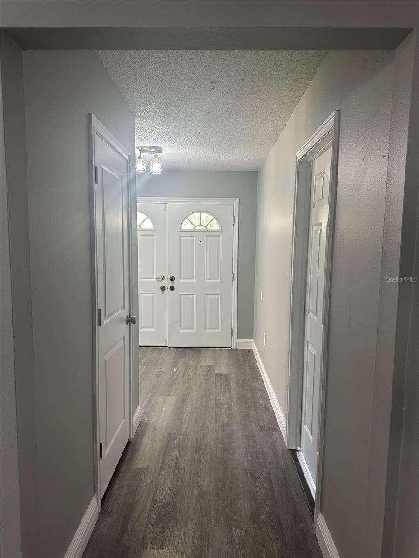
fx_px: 387
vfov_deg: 71.6
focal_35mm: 24
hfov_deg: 56.8
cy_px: 279
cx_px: 210
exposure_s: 1/120
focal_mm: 6.86
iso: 200
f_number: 1.78
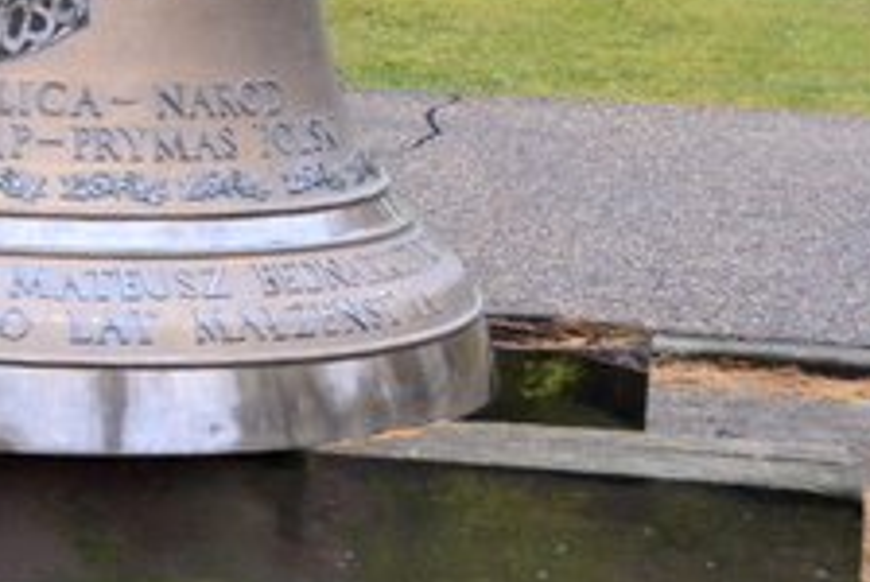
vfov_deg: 12.5
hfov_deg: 17.6
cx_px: -318
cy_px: -140
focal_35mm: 107
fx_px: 2589
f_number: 5.6
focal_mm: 20
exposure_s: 1/60
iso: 800
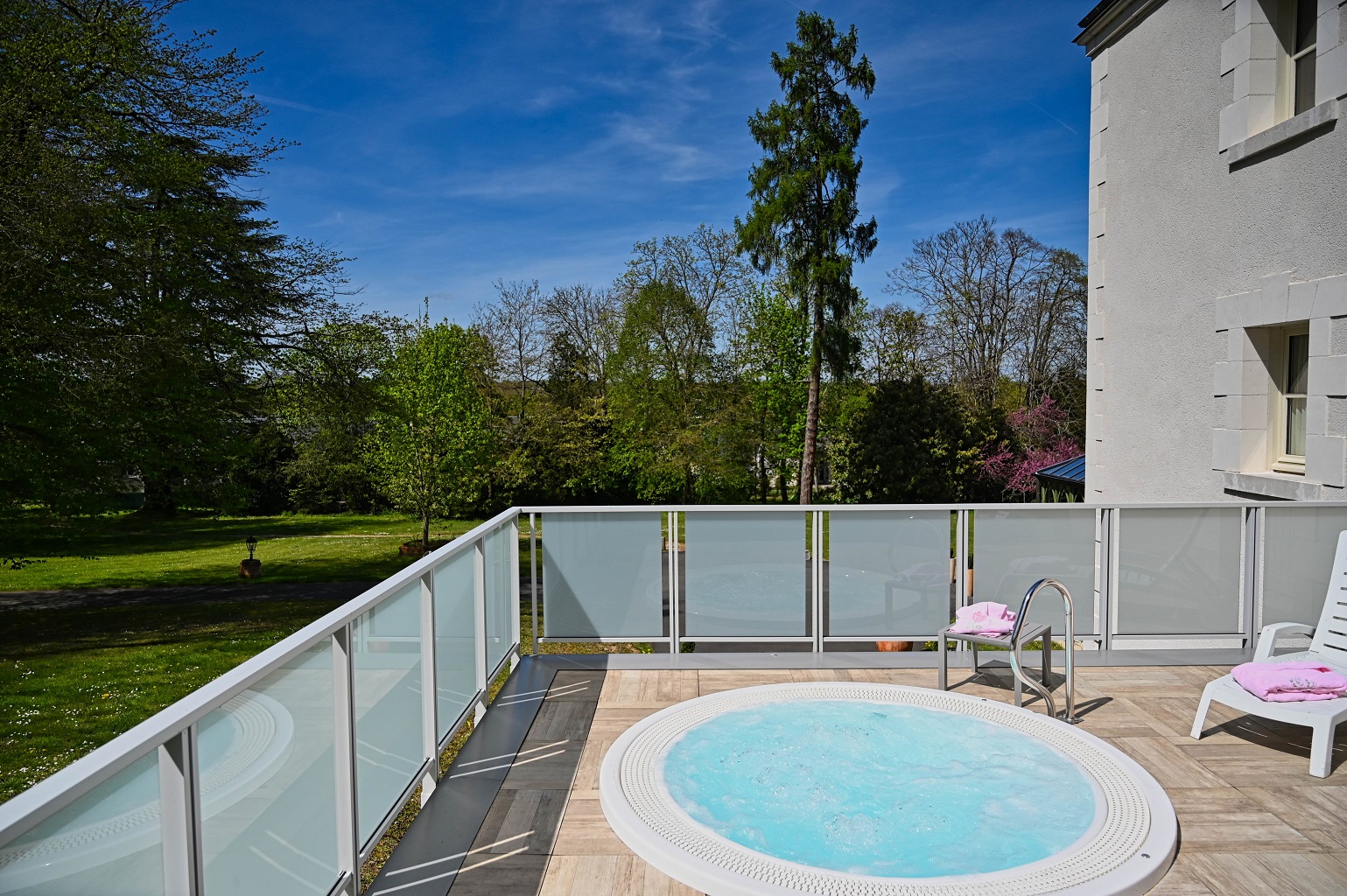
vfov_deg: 53.1
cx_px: 674
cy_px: 448
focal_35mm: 24
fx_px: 897
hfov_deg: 73.8
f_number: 4
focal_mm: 24
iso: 320
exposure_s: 1/8000
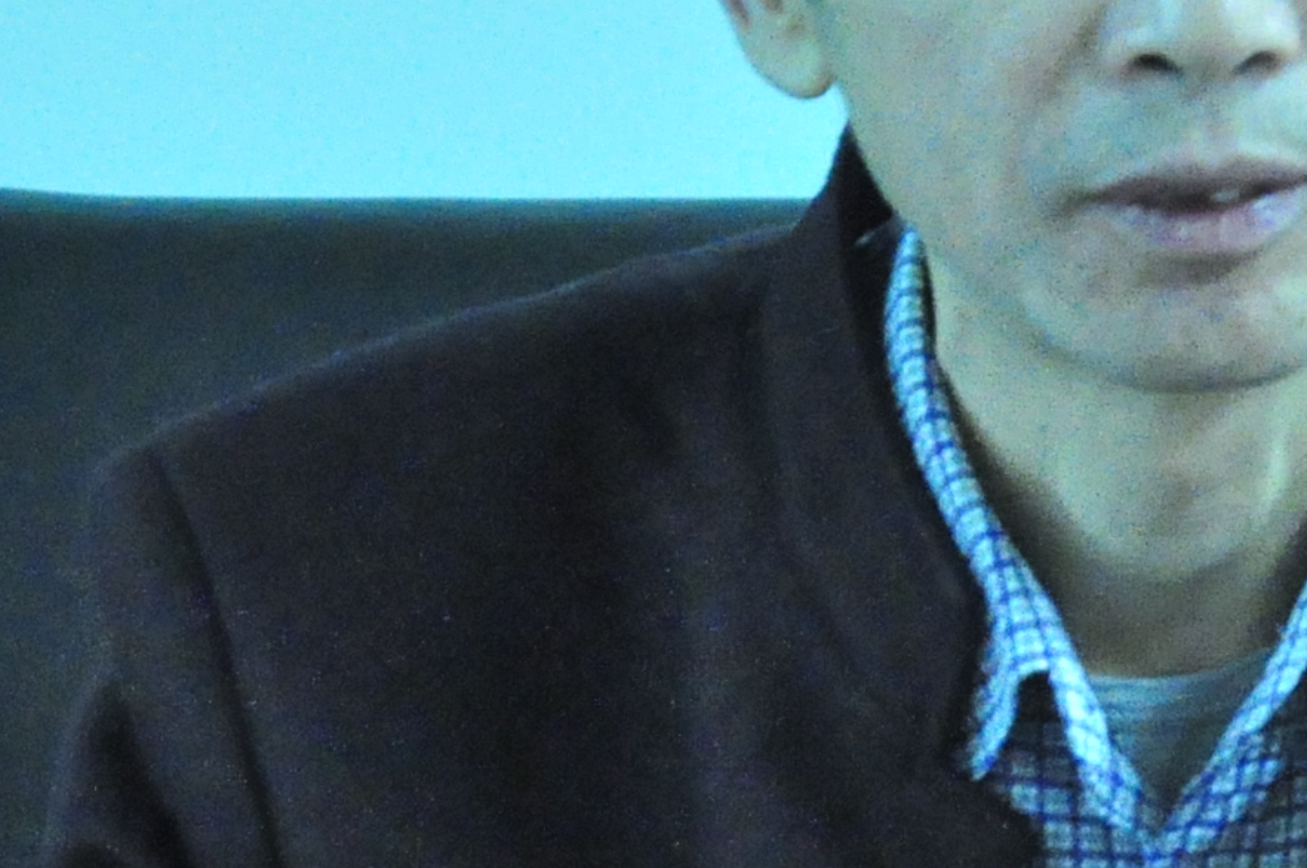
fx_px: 16857
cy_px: 480
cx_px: 1209
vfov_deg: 3.0
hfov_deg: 4.4
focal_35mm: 465
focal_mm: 85
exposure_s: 1/30
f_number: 5.6
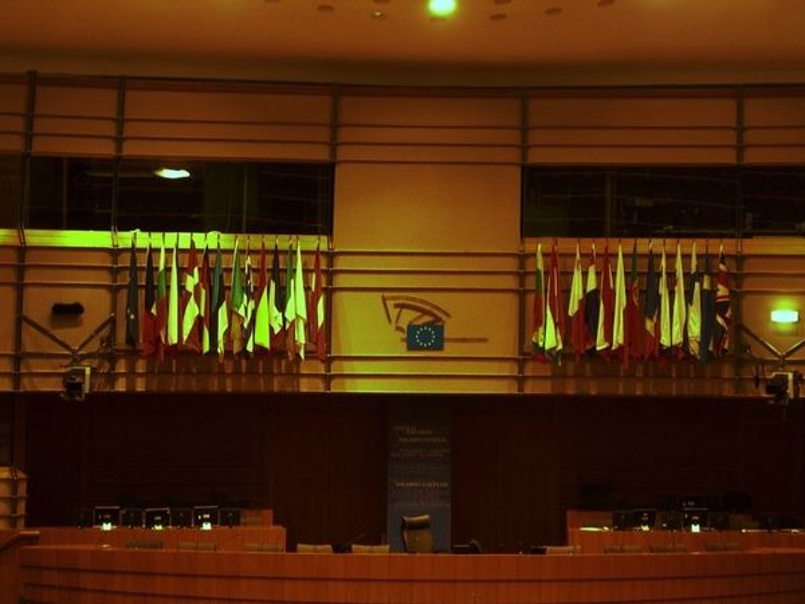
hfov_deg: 17.4
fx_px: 2628
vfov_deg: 13.1
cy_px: 302
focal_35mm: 113
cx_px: 402
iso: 200
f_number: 4.9
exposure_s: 1/2.2
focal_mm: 23.4
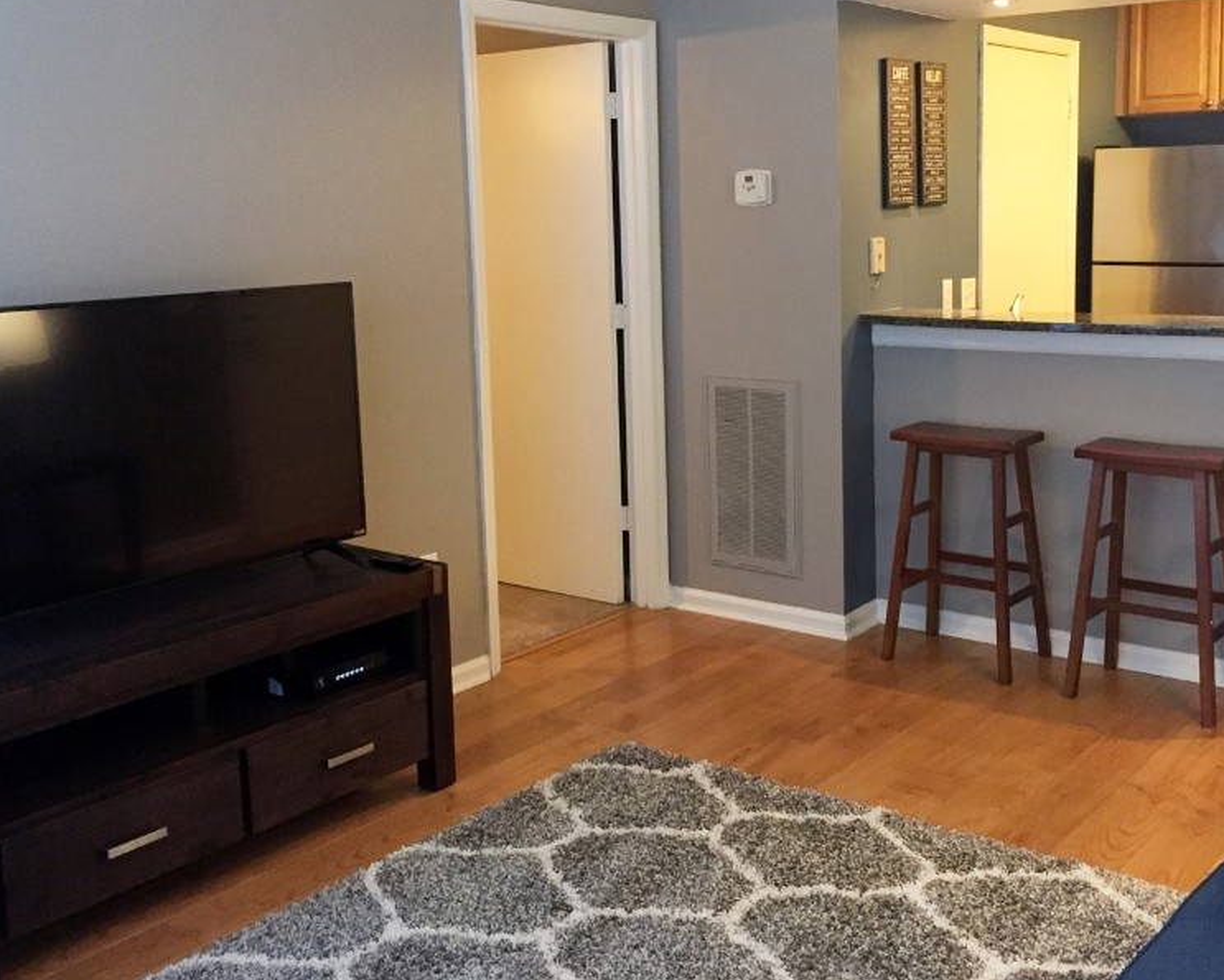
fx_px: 1413
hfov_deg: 46.8
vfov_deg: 38.0
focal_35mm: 39
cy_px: 377
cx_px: 672
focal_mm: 4.15
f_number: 2.2
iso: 320
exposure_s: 1/30
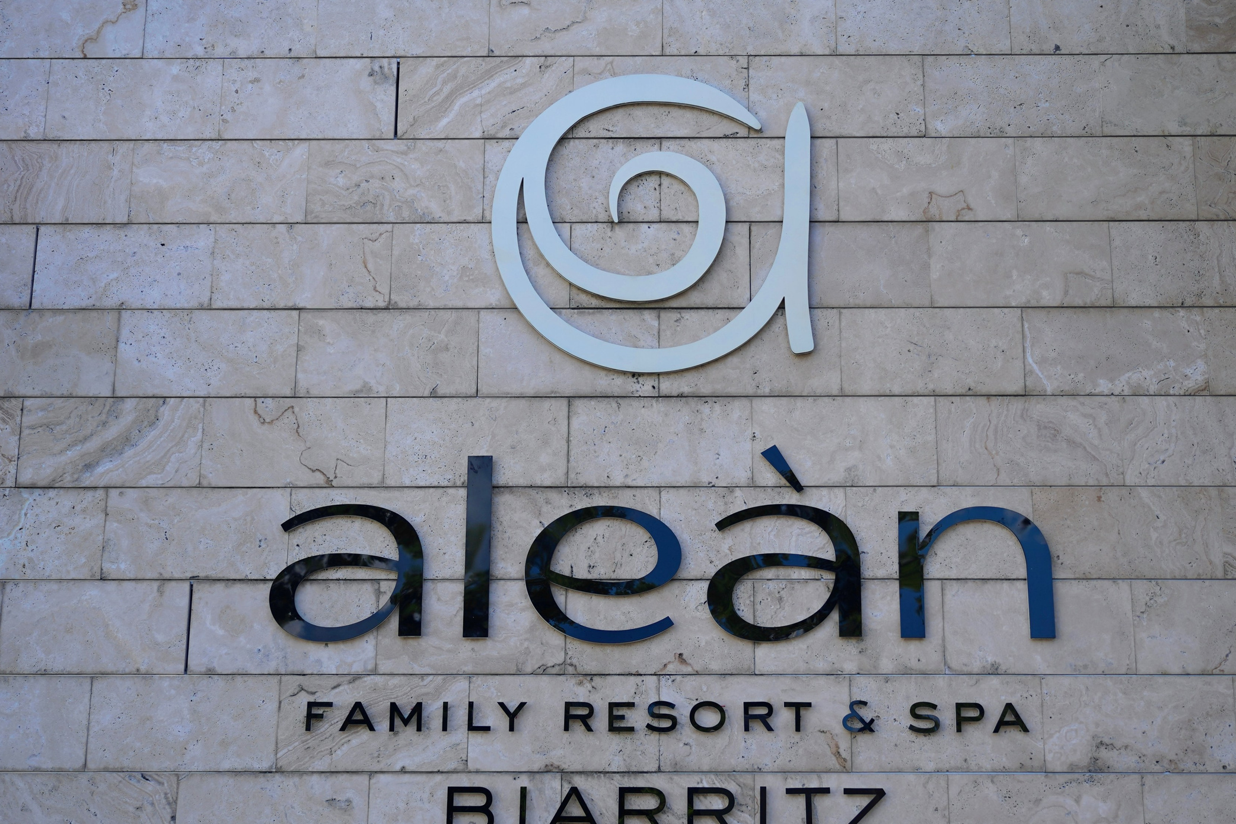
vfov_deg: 31.1
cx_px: 680
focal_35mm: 43
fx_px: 1476
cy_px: 503
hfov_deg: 45.4
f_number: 2.8
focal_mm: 35
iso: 100
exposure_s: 1/640
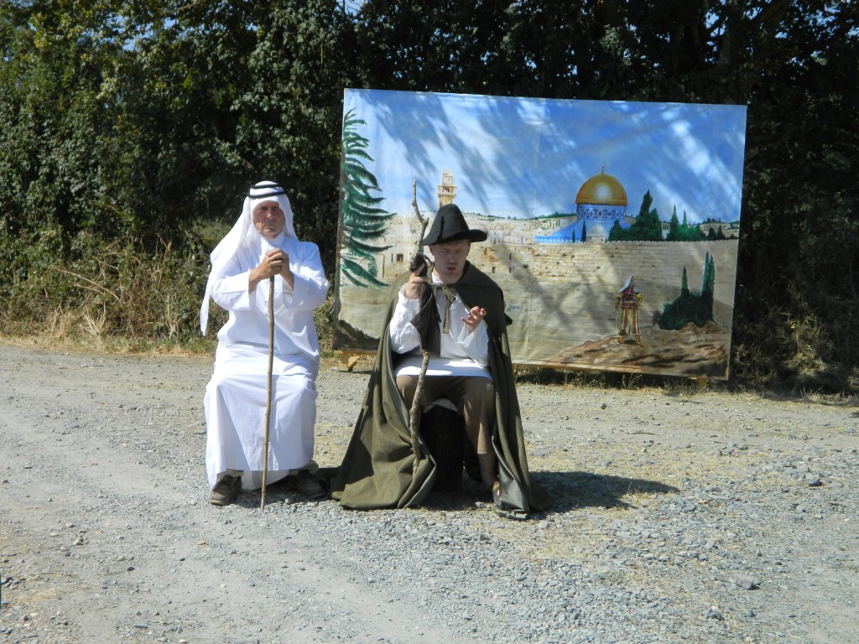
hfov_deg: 33.8
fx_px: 1414
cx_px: 430
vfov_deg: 25.7
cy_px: 322
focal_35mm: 57
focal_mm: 10.2
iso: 80
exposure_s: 1/800
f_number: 3.8
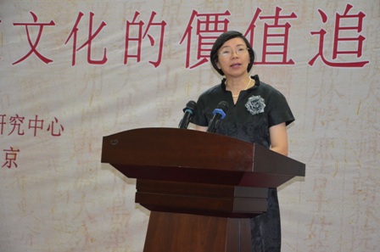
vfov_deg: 13.8
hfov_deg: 20.6
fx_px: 1043
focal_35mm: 99
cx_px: 190
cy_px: 126
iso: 3200
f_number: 5.3
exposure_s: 1/60
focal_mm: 66
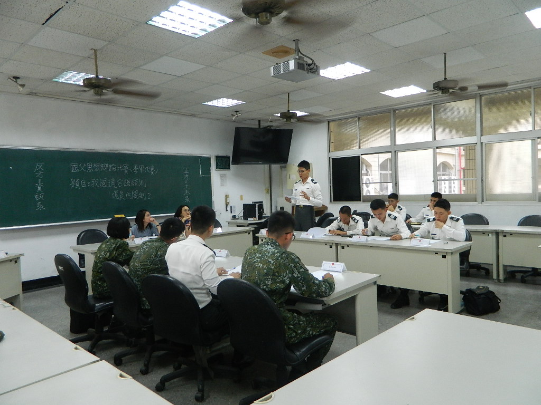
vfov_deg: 54.9
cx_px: 270
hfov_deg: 69.4
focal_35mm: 25
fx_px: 391
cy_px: 202
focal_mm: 4.5
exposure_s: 1/30
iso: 200
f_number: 3.1
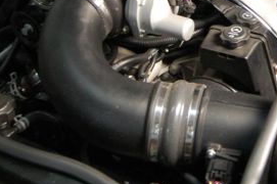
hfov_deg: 25.7
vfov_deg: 16.8
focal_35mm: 78
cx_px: 211
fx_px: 599
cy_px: -27
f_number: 3.8
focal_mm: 22
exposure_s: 1/25
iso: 800
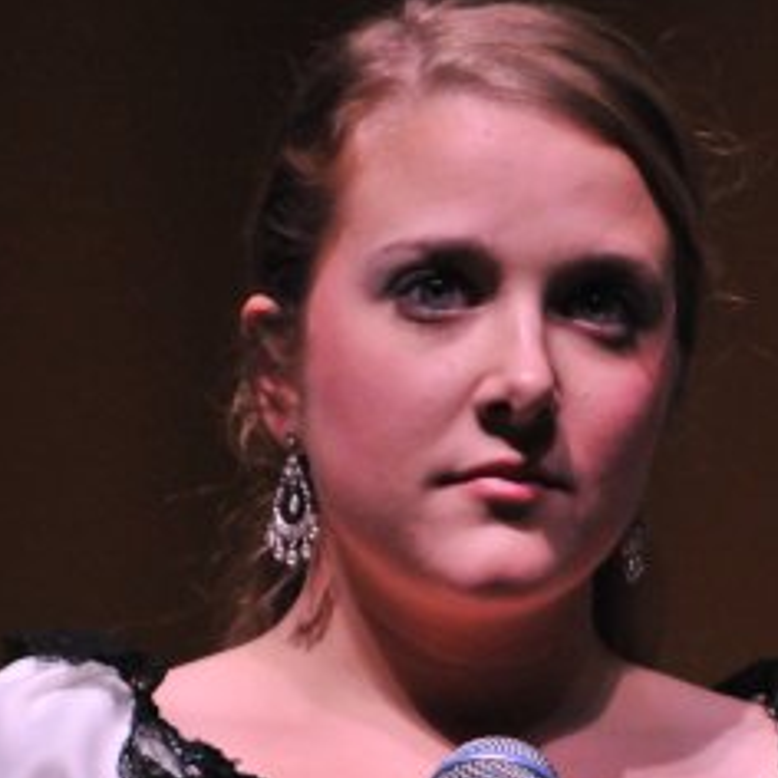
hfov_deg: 2.7
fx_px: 16477
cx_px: 519
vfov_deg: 2.7
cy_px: 775
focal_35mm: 648
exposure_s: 1/400
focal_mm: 200
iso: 1600
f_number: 2.8
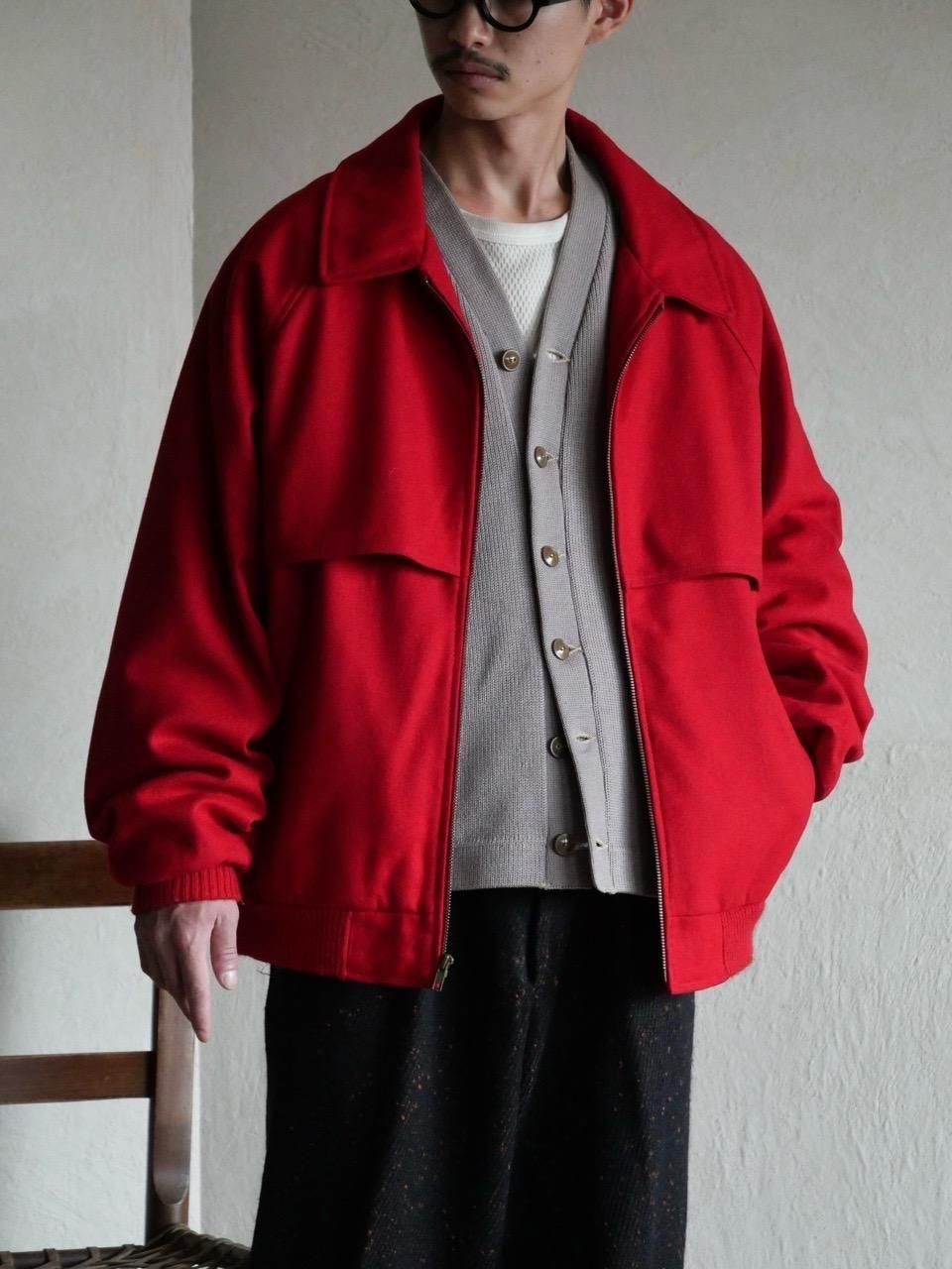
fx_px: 3520
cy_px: 634
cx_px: 476
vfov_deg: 20.4
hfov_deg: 15.4
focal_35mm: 96
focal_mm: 48
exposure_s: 1/30
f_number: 3.9
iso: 3200
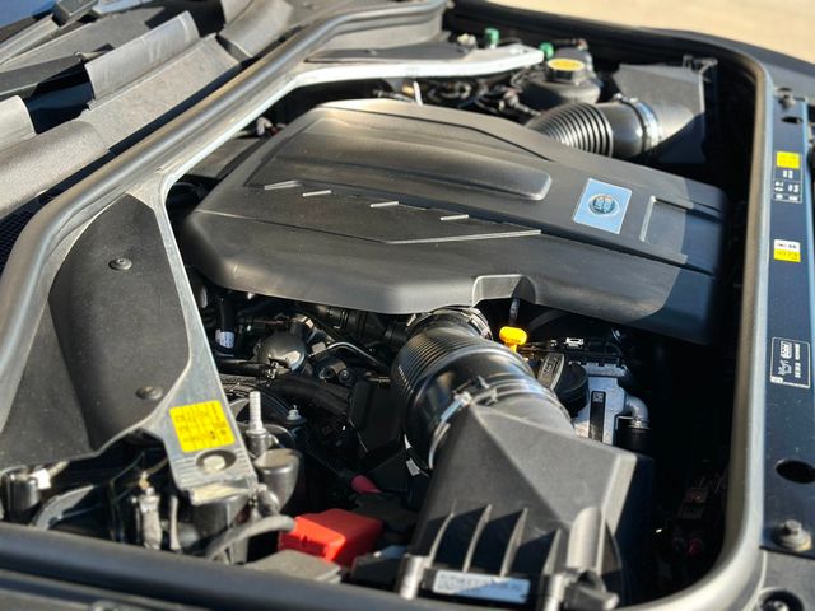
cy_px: 306
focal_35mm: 48
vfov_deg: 30.3
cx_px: 408
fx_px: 1130
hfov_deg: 39.7
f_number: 1.78
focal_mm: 6.86
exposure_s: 1/785
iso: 80
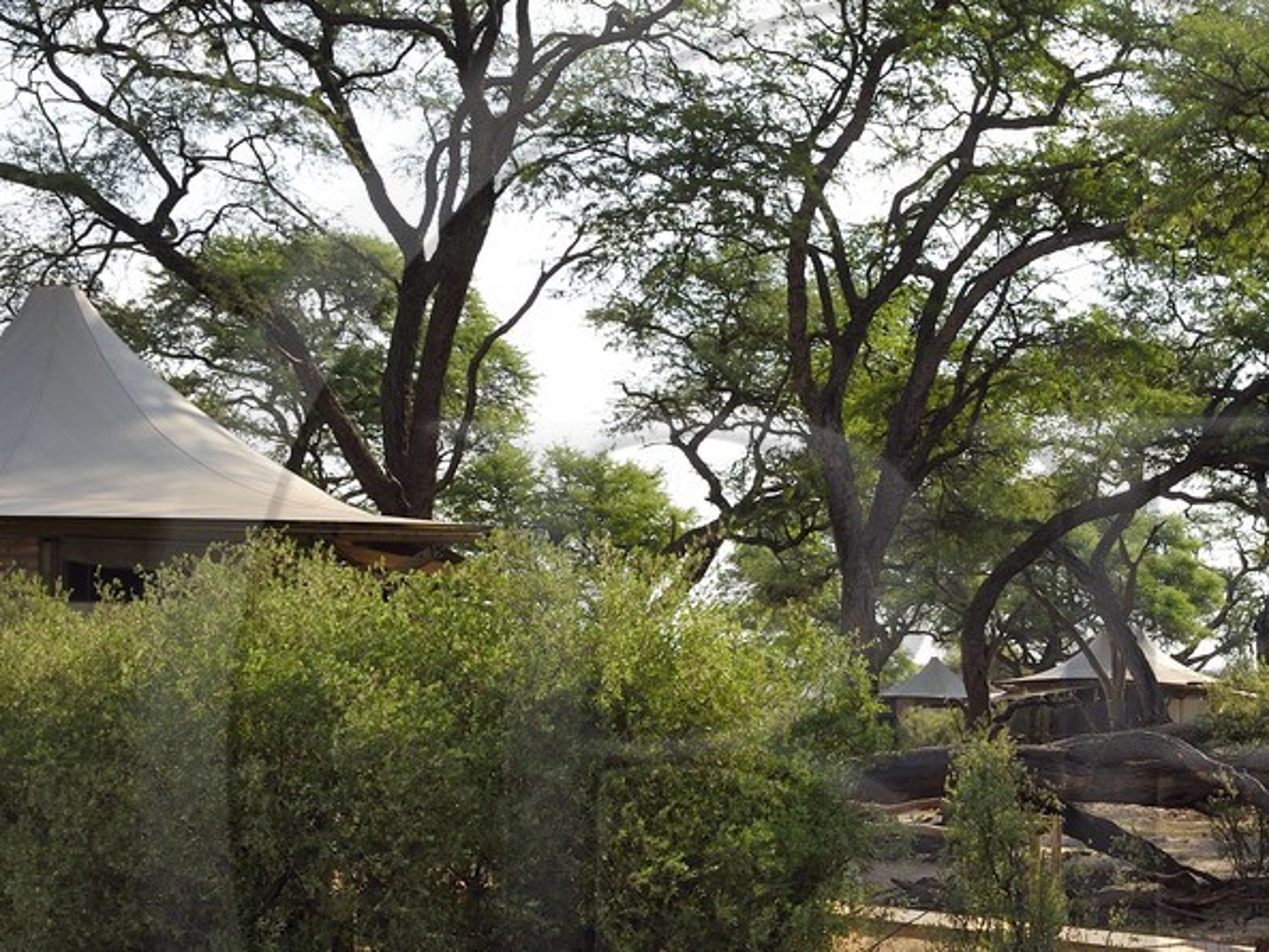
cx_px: 1012
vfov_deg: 20.8
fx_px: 2567
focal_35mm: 70
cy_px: 772
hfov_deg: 27.2
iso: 200
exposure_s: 1/160
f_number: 11
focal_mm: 27
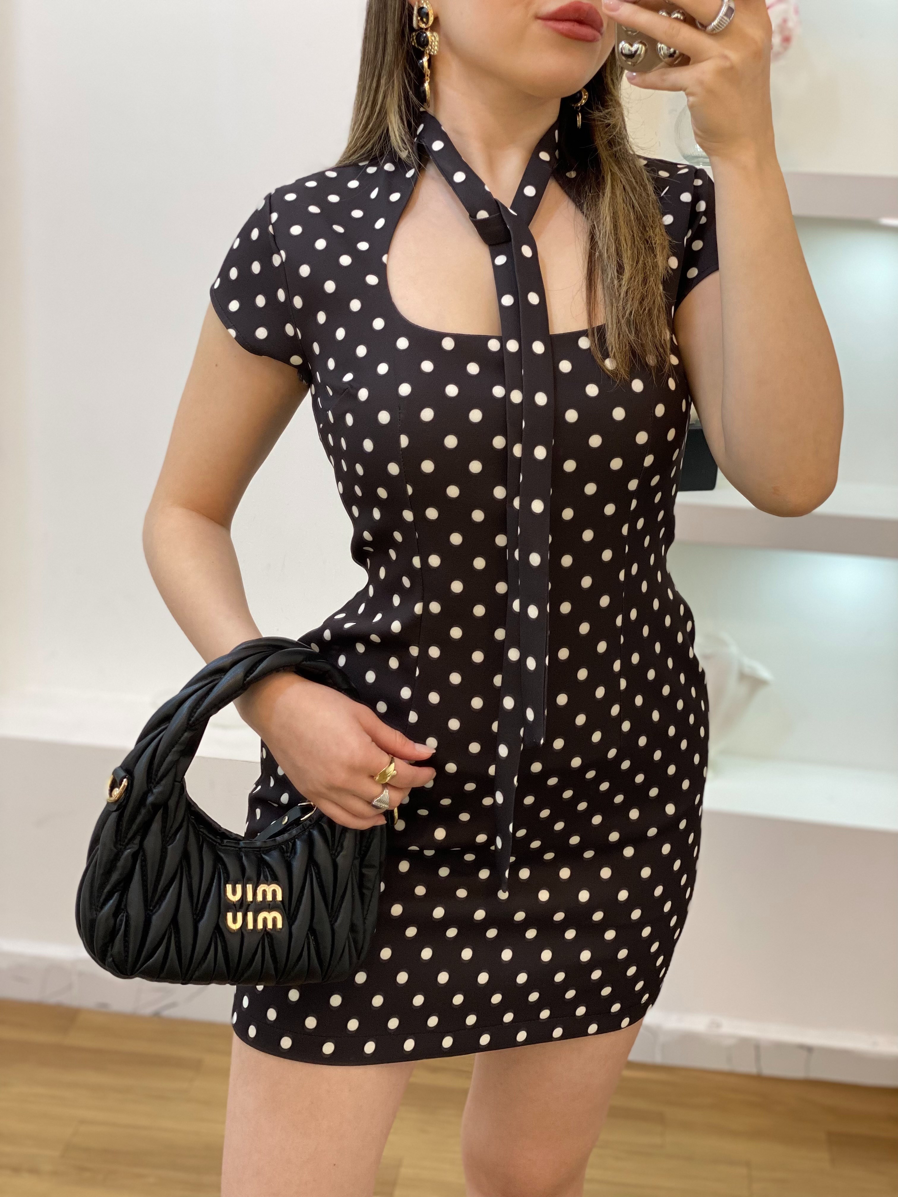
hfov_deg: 28.0
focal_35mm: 52
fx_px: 1799
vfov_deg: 36.8
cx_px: 449
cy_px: 598
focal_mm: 6
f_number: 2
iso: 125
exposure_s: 1/100
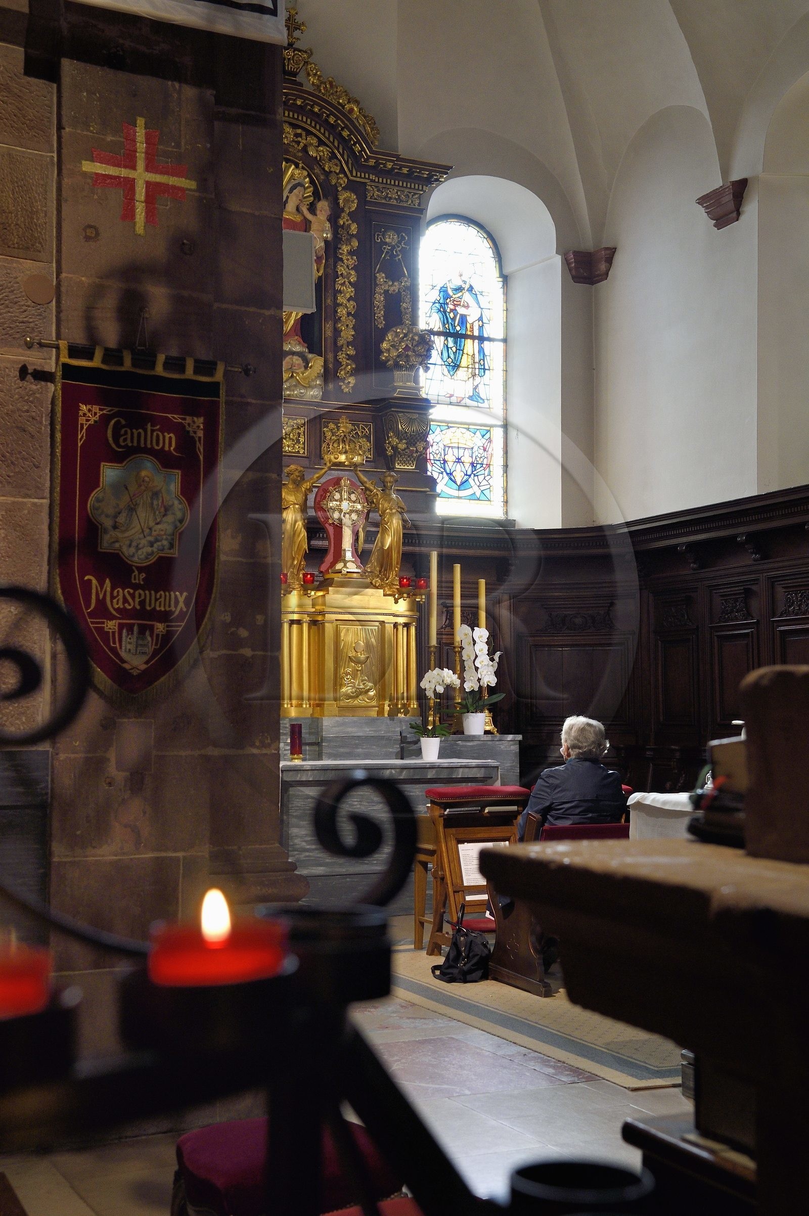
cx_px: 404
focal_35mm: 48
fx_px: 1620
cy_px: 608
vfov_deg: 41.1
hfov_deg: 28.0
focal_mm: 48
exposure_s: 1/50
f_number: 9
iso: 1600
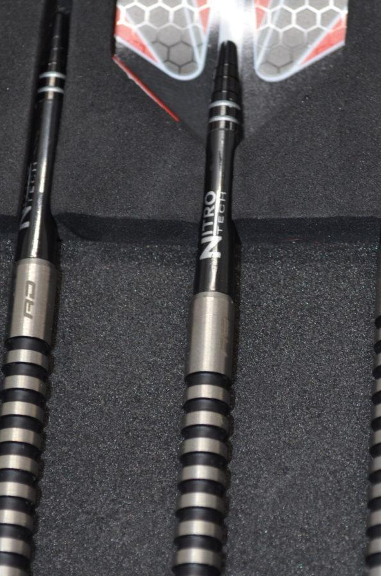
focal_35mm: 140
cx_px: 231
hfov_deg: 9.7
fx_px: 2234
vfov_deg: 14.7
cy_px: 330
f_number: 5.6
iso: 200
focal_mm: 46
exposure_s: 1/30
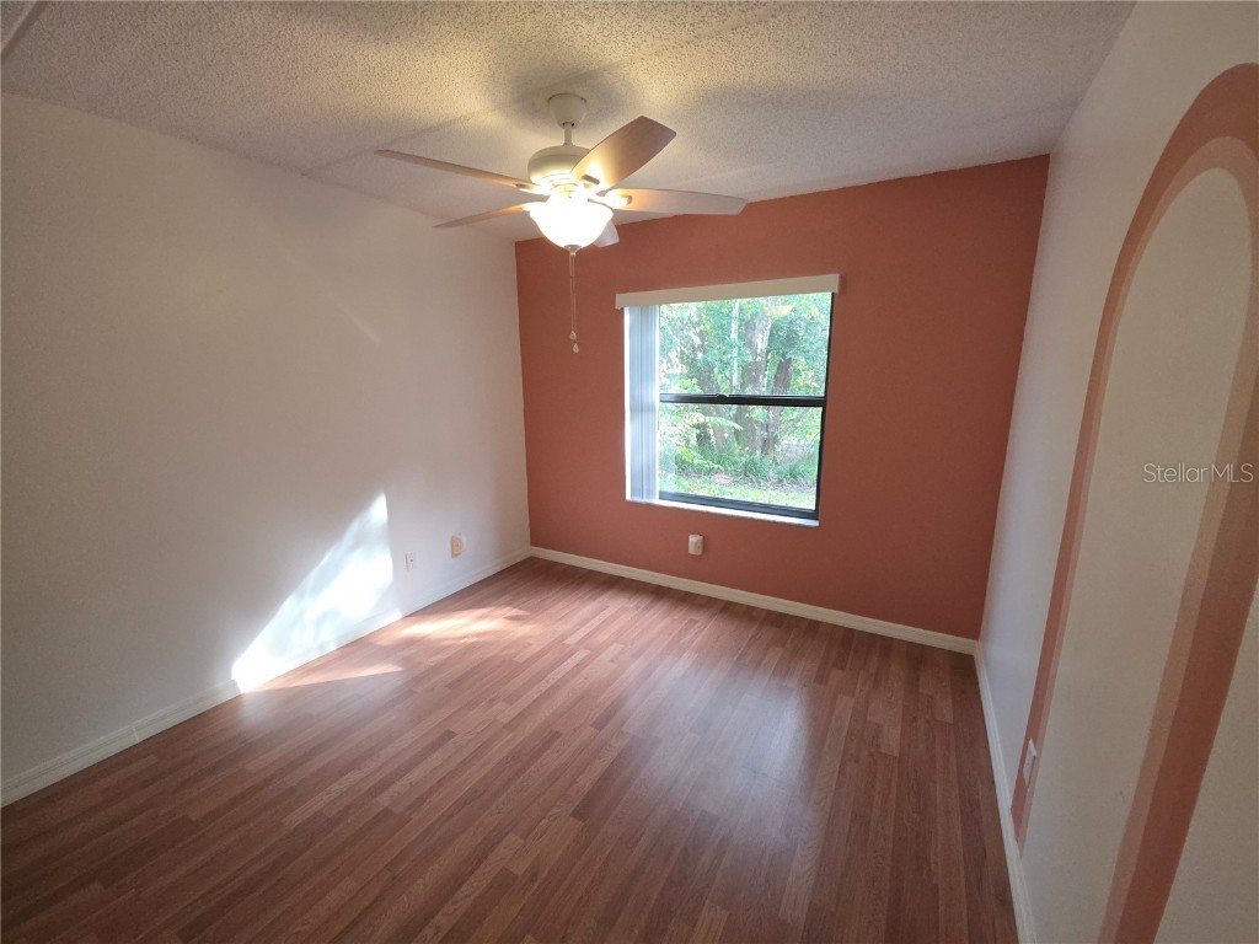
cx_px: 630
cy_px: 472
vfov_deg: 89.9
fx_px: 473
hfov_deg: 106.2
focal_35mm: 13
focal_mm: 2.2
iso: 160
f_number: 1.9
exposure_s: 1/120
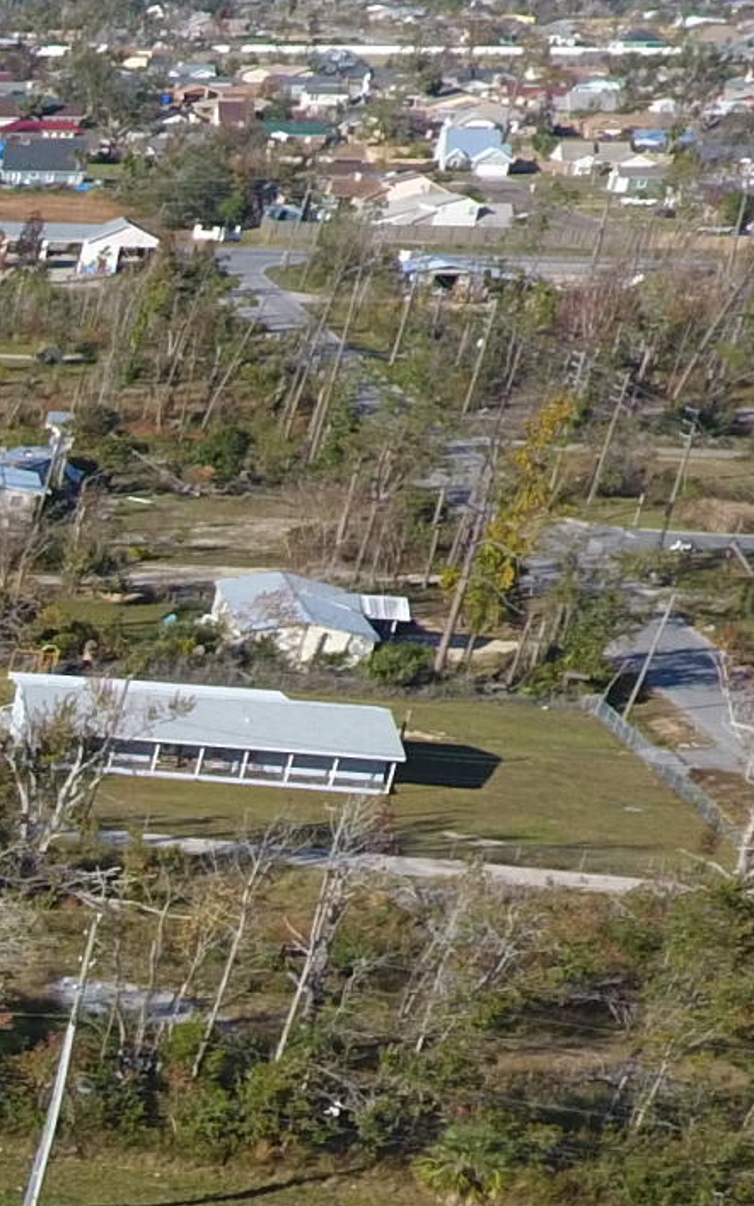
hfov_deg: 9.9
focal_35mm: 90
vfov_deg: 21.9
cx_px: -1679
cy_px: 1290
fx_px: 2958
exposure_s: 1/646
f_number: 2.8
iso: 100
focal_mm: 3.61
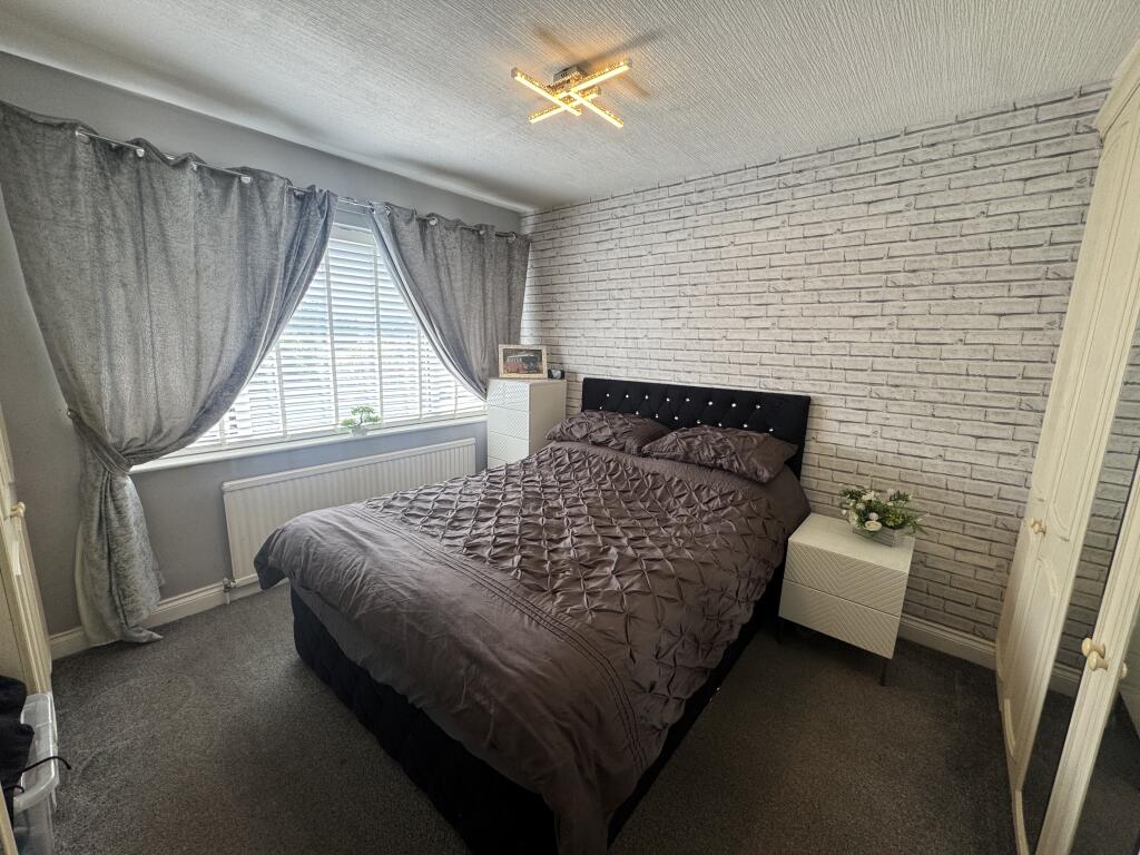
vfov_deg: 85.7
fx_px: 461
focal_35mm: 14
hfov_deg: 102.1
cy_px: 428
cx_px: 570
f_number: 2.2
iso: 80
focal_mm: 2.22
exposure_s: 1/99
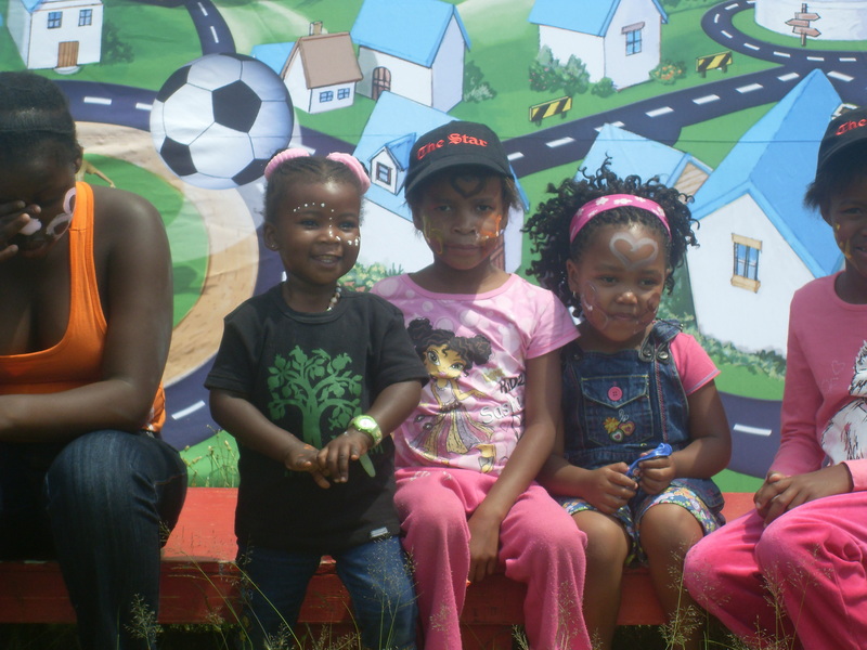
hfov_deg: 17.7
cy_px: 325
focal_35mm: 111
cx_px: 434
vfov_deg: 13.3
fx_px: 2780
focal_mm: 18.1
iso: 80
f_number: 5.2
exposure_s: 1/350
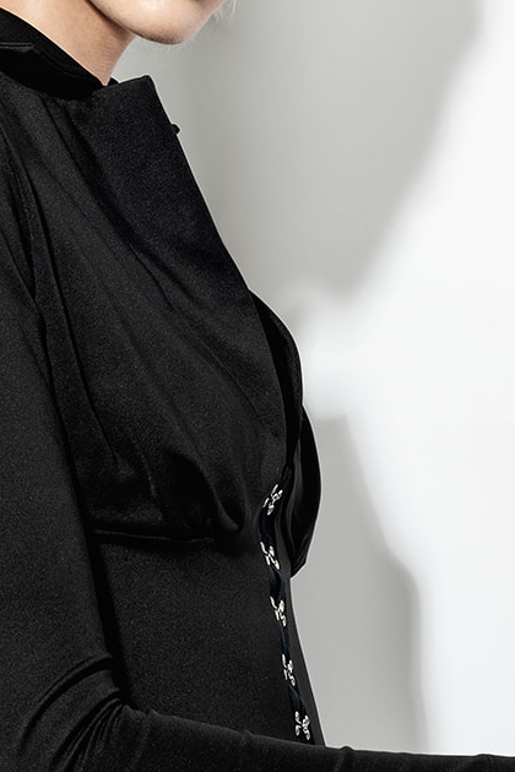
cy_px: 366
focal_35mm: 216
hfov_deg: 6.4
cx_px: 296
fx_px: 4635
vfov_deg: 9.5
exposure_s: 1/125
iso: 200
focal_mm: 85
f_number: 13
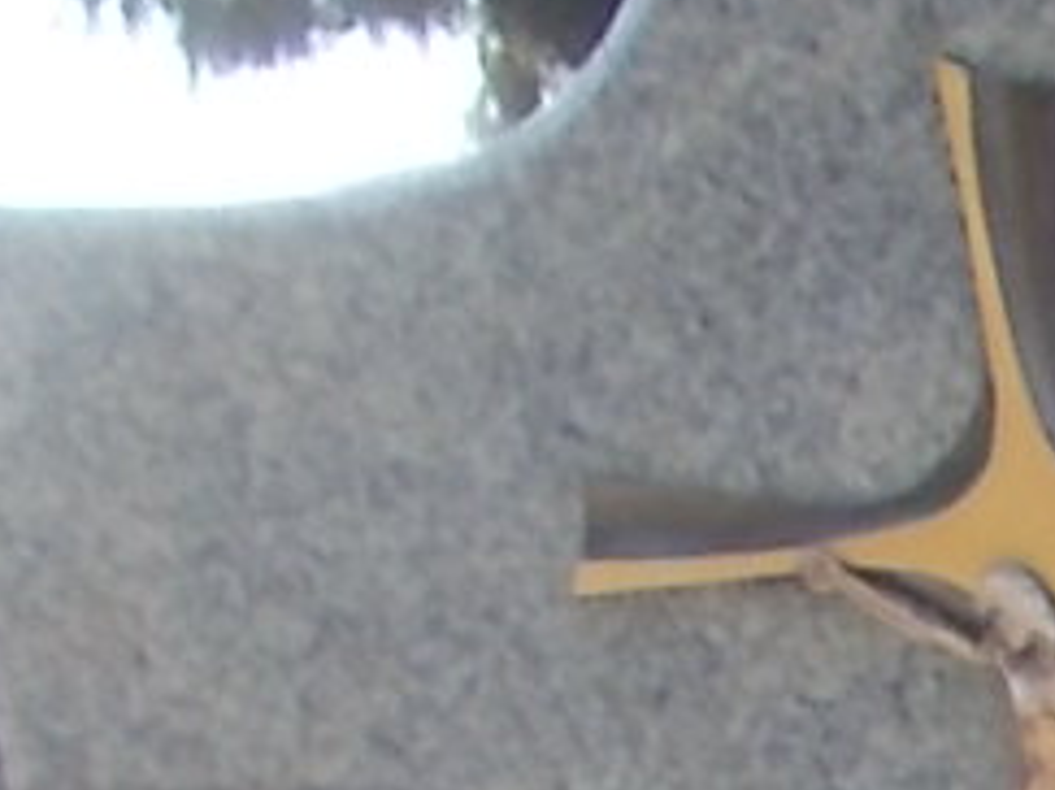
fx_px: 5209
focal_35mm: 171
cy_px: 2188
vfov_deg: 7.8
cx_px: 2826
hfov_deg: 9.7
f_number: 3.2
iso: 80
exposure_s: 1/200
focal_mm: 4.6
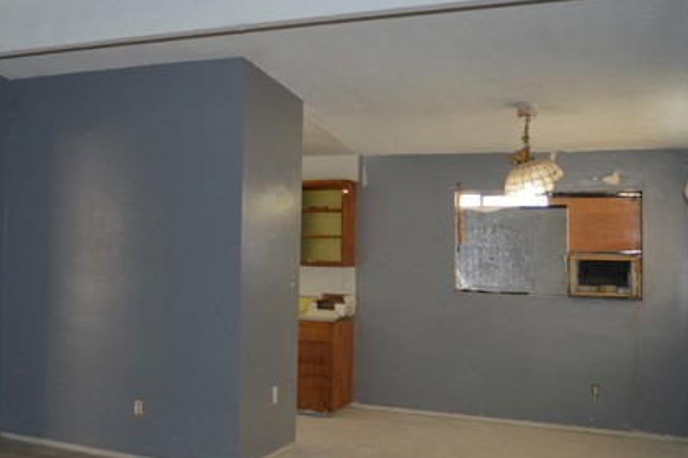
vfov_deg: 32.5
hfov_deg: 45.8
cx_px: 172
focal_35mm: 41
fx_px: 783
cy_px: 200
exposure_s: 1/60
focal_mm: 18
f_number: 3.5
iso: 500
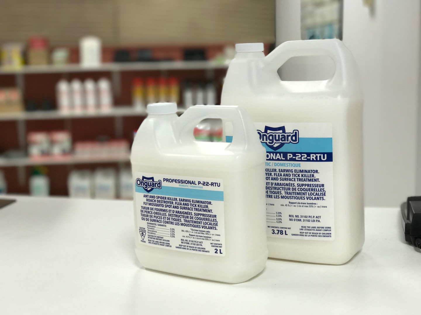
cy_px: 158
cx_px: 210
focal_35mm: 57
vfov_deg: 25.7
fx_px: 693
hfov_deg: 33.8
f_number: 2.8
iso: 80
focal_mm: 6.6
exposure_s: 1/60
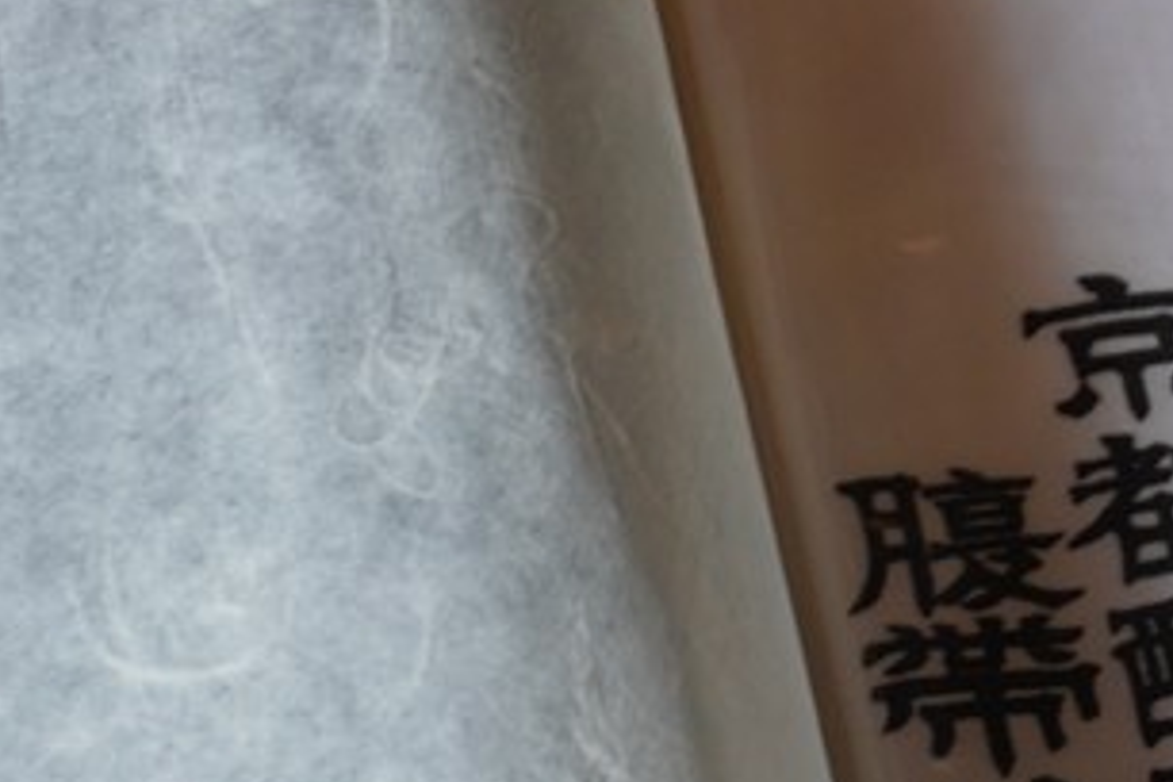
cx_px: 1890
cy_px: 707
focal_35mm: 146
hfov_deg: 13.1
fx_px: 4746
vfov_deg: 9.4
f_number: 4.5
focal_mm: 29
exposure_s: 1/60
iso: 400
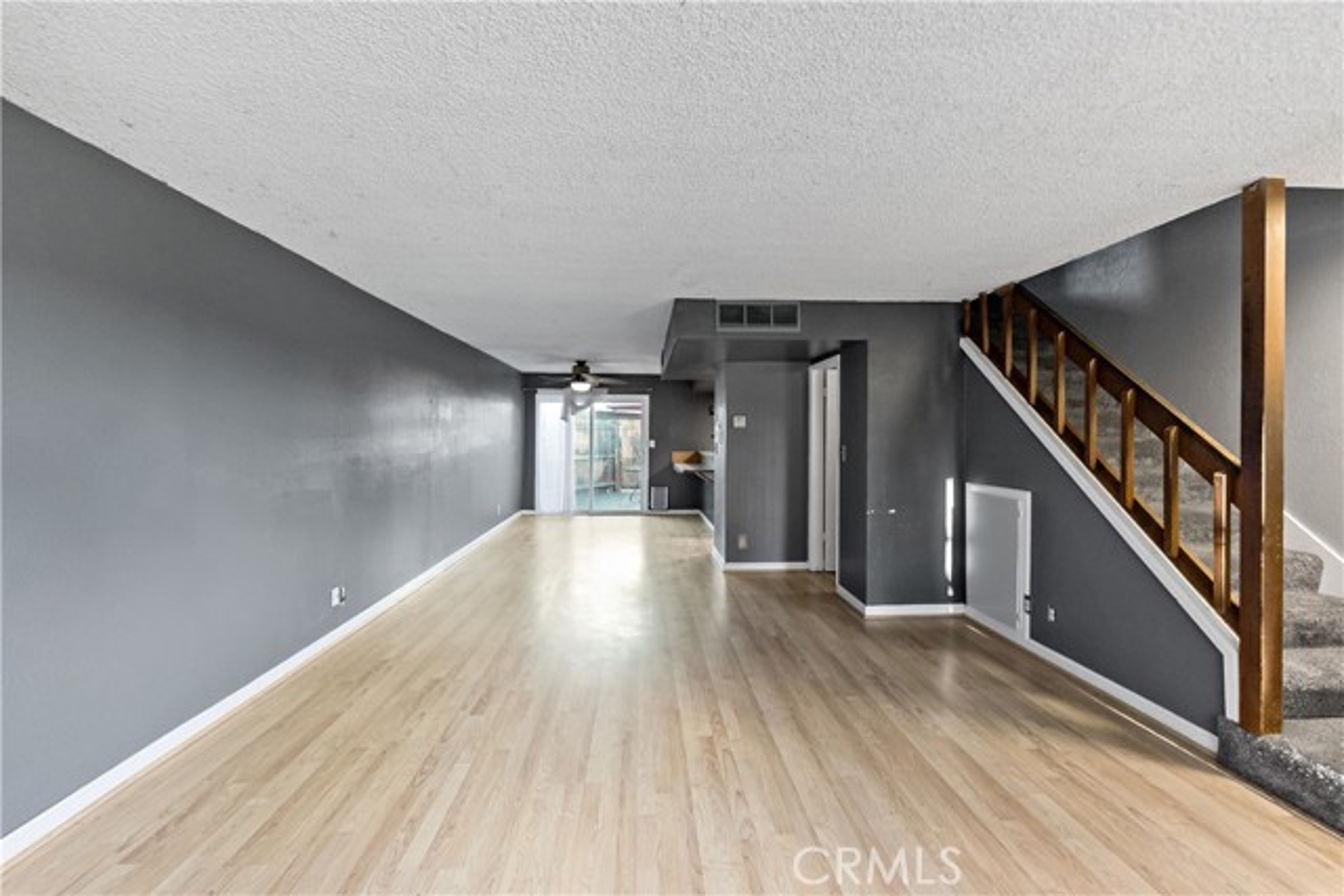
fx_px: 523
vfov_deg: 81.2
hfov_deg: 104.2
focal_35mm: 14
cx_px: 672
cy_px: 448
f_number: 2.8
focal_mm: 14
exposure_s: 1/160
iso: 1250
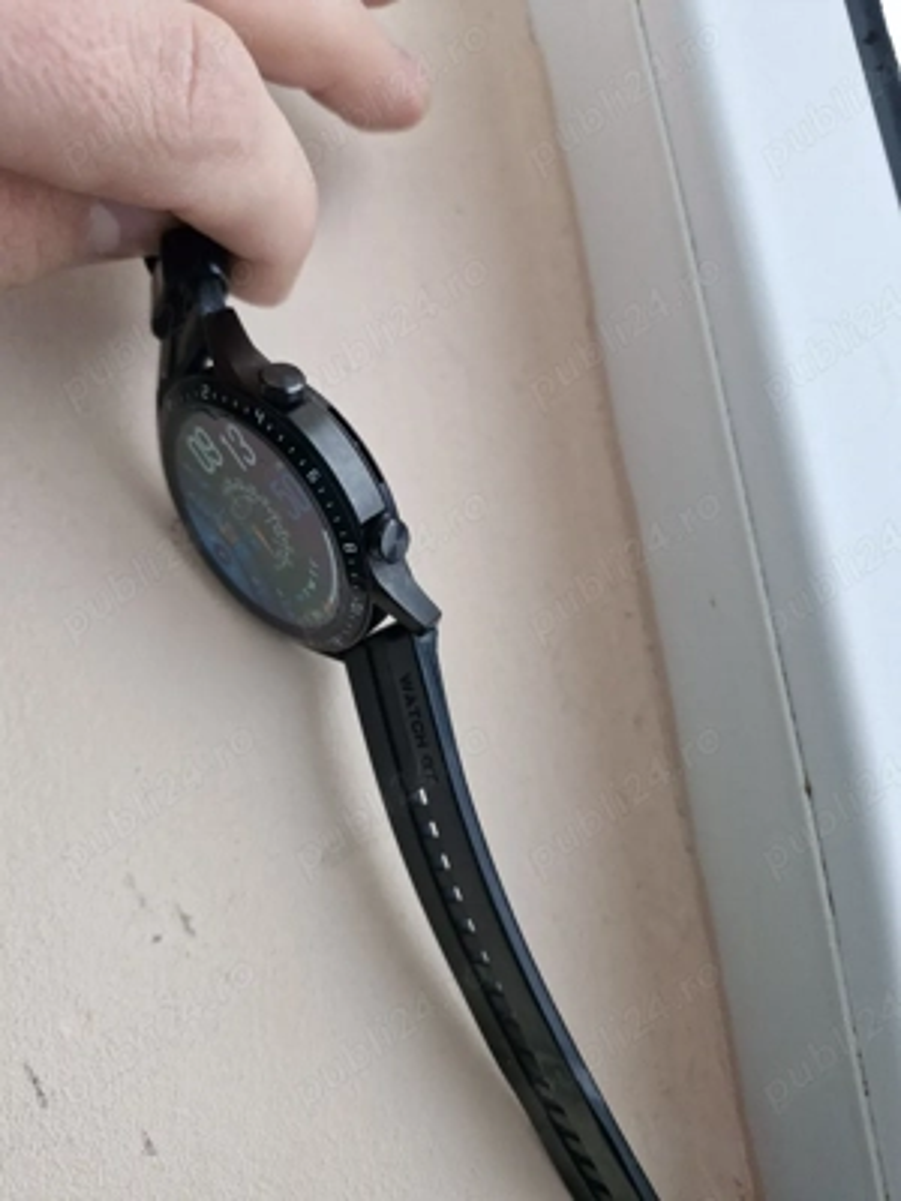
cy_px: 600
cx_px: 450
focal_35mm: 23
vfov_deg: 73.9
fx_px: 798
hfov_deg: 58.9
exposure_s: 1/526
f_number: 1.8
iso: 50
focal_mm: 5.54
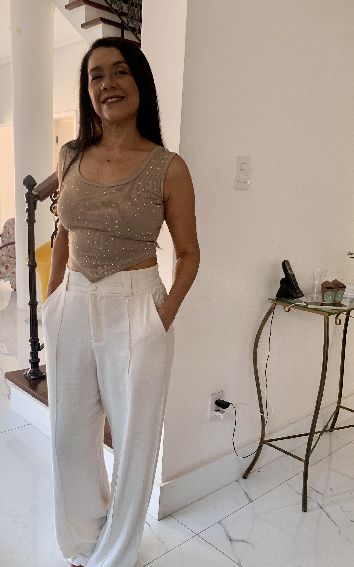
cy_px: 318
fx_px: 494
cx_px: 158
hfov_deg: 39.4
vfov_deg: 59.5
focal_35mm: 32
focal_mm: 4.25
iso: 100
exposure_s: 1/65
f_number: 1.8
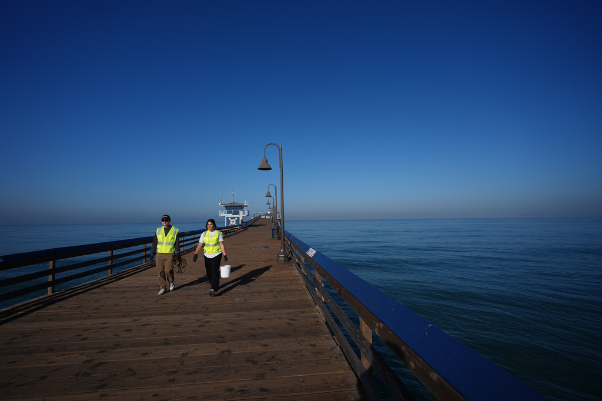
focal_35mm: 16
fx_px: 267
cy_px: 200
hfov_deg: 96.8
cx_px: 301
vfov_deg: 73.7
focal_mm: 16
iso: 125
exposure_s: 1/4000
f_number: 3.5
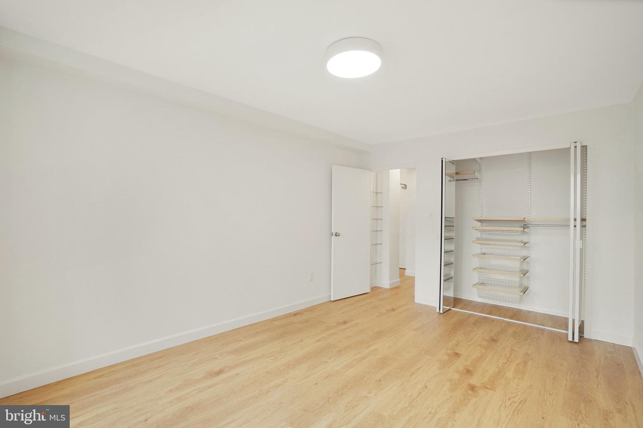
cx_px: 322
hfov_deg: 96.7
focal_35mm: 16
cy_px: 214
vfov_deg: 73.7
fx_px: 286
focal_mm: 16
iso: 1250
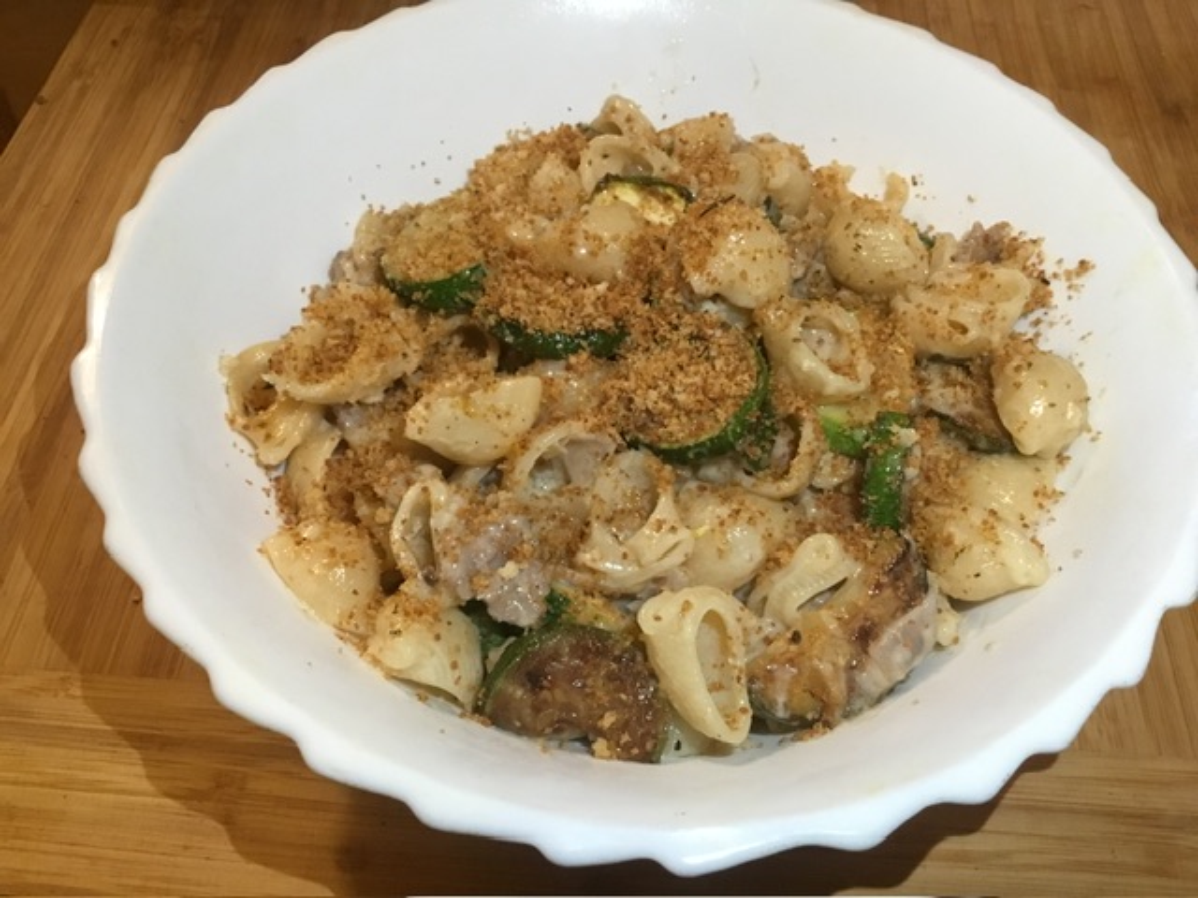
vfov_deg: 45.4
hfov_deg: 58.4
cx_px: 599
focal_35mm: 31
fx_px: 1073
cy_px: 449
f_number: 2.4
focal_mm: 3.3
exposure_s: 1/30
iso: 160
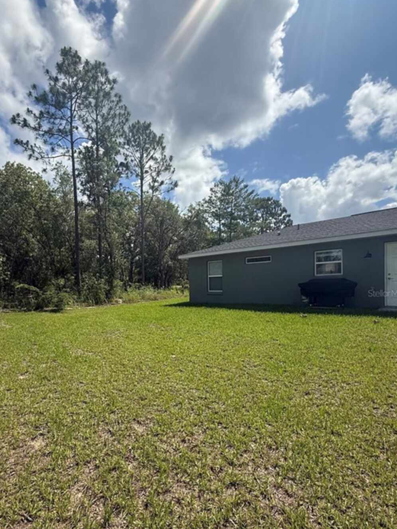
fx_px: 275
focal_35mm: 18
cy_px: 293
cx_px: 153
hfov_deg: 70.7
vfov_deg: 87.4
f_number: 2.2
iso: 80
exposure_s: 1/2976
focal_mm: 2.22
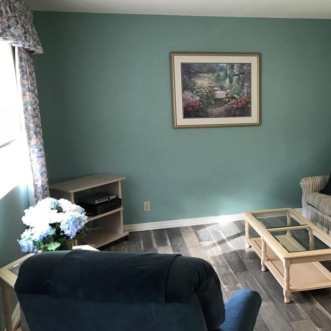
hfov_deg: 41.8
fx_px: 422
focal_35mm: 39
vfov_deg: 42.8
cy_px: 172
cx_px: 239
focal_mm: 3.99
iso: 40
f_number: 1.8
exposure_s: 1/20
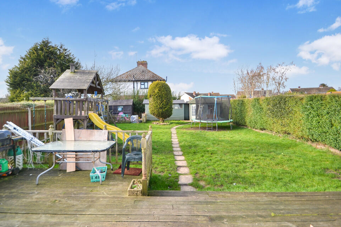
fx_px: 152
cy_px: 108
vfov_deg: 73.7
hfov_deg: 96.7
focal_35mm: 16
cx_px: 162
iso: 100
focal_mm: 10
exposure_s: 1/125
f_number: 4
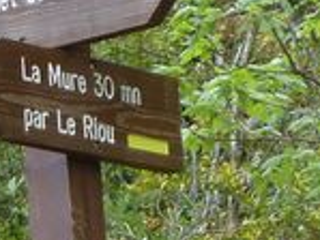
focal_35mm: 359
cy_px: 161
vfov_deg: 4.1
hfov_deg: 5.5
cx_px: 9
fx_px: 3321
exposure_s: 1/100
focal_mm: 11
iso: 160
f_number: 4.1
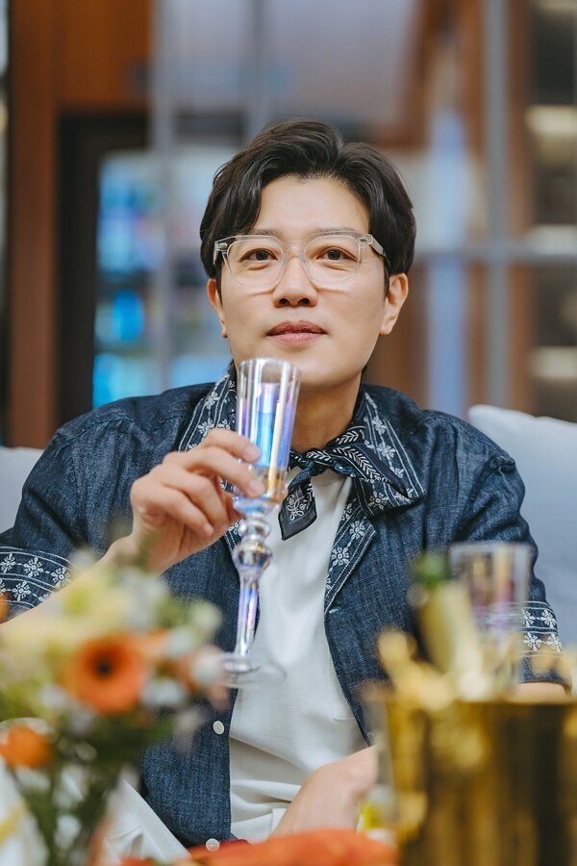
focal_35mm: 142
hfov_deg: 9.7
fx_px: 3414
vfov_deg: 14.4
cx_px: 288
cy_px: 433
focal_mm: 142
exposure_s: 1/160
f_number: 3.2
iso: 1600
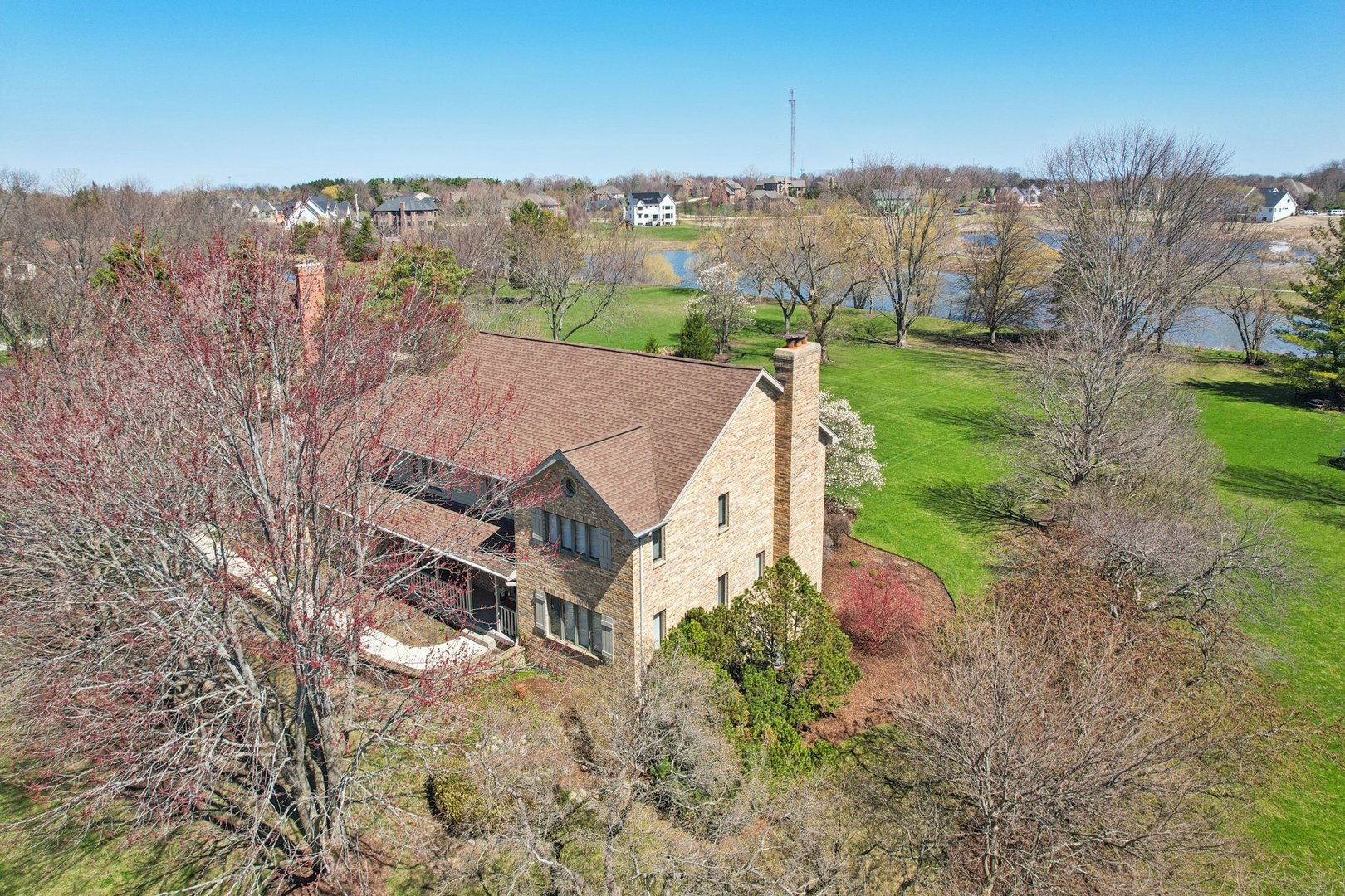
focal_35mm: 22
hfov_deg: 78.6
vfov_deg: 57.2
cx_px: 672
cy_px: 448
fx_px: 822
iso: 100
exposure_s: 1/320
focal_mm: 8.4
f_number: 2.8
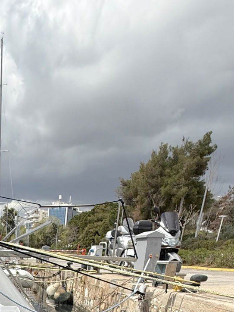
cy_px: 418
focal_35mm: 39
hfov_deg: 33.8
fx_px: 352
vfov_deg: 33.2
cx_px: 3
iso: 50
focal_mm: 2.22
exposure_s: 1/2506
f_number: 2.2
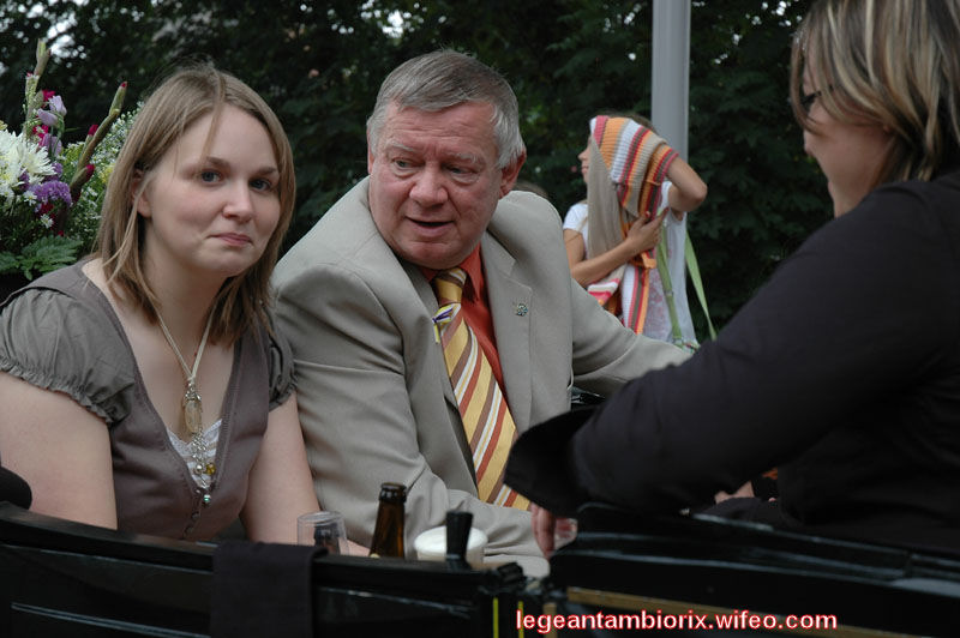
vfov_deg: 18.9
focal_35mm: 72
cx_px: 480
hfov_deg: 28.1
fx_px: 1918
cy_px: 319
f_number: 4.5
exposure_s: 1/200
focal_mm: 48
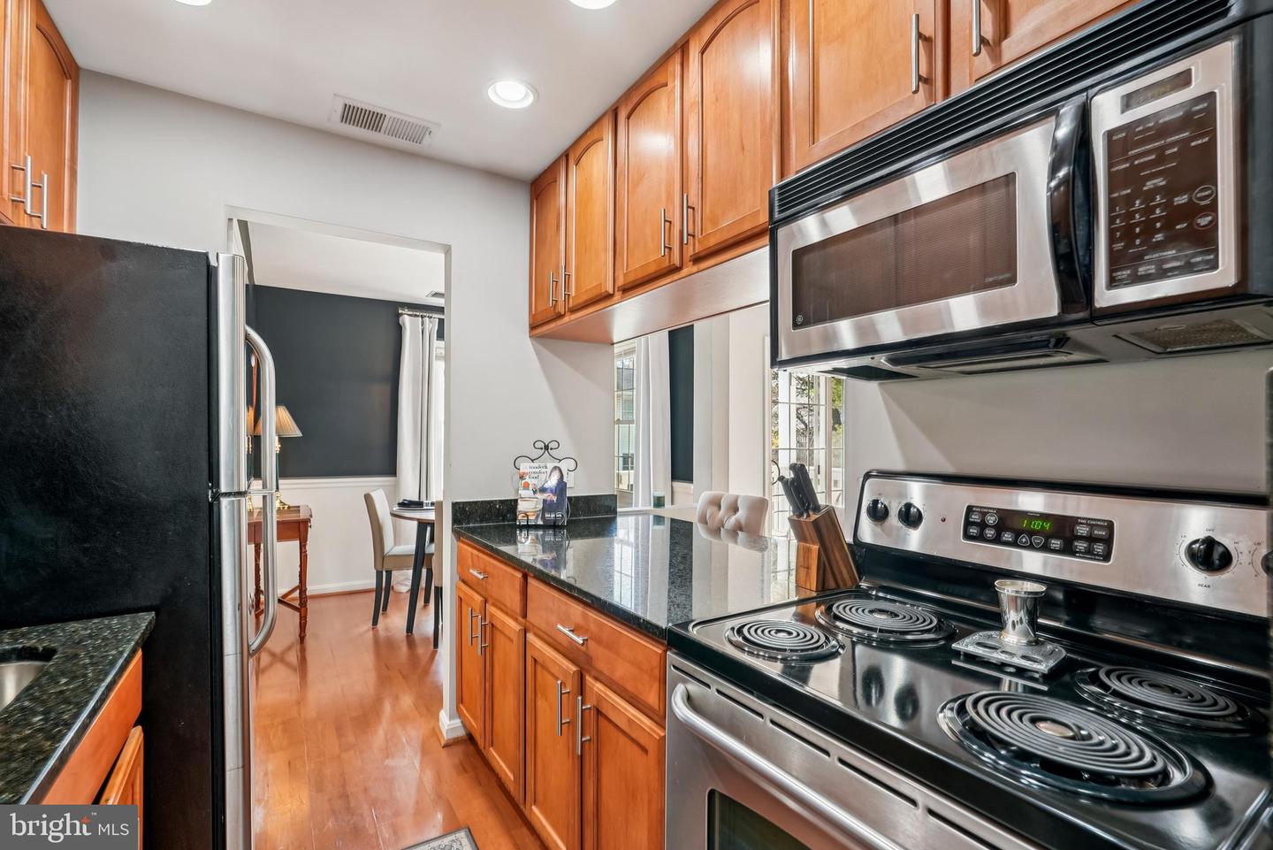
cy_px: 425
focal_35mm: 16
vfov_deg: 72.1
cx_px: 636
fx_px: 584
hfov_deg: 95.0
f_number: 8
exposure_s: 1/1.25
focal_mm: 16.5
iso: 100
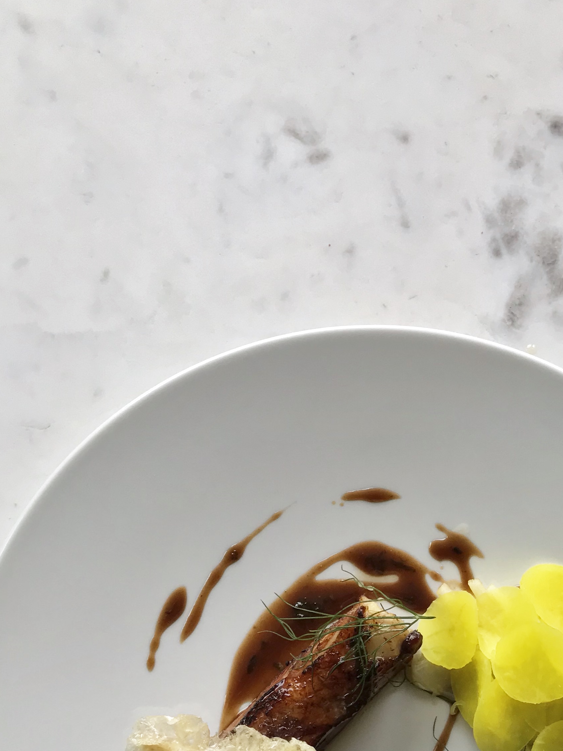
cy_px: 621
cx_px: 388
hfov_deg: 28.9
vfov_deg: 36.6
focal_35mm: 50
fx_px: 1084
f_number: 1.8
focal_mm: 3.99
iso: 40
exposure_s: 1/100
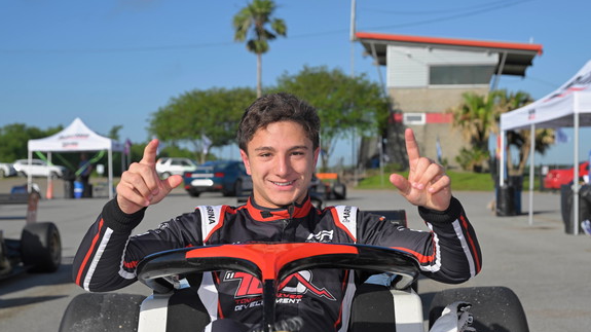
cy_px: 194
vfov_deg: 21.4
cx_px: 304
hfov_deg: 37.2
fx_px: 877
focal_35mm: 56
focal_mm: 48
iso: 100
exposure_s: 1/800
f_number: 5
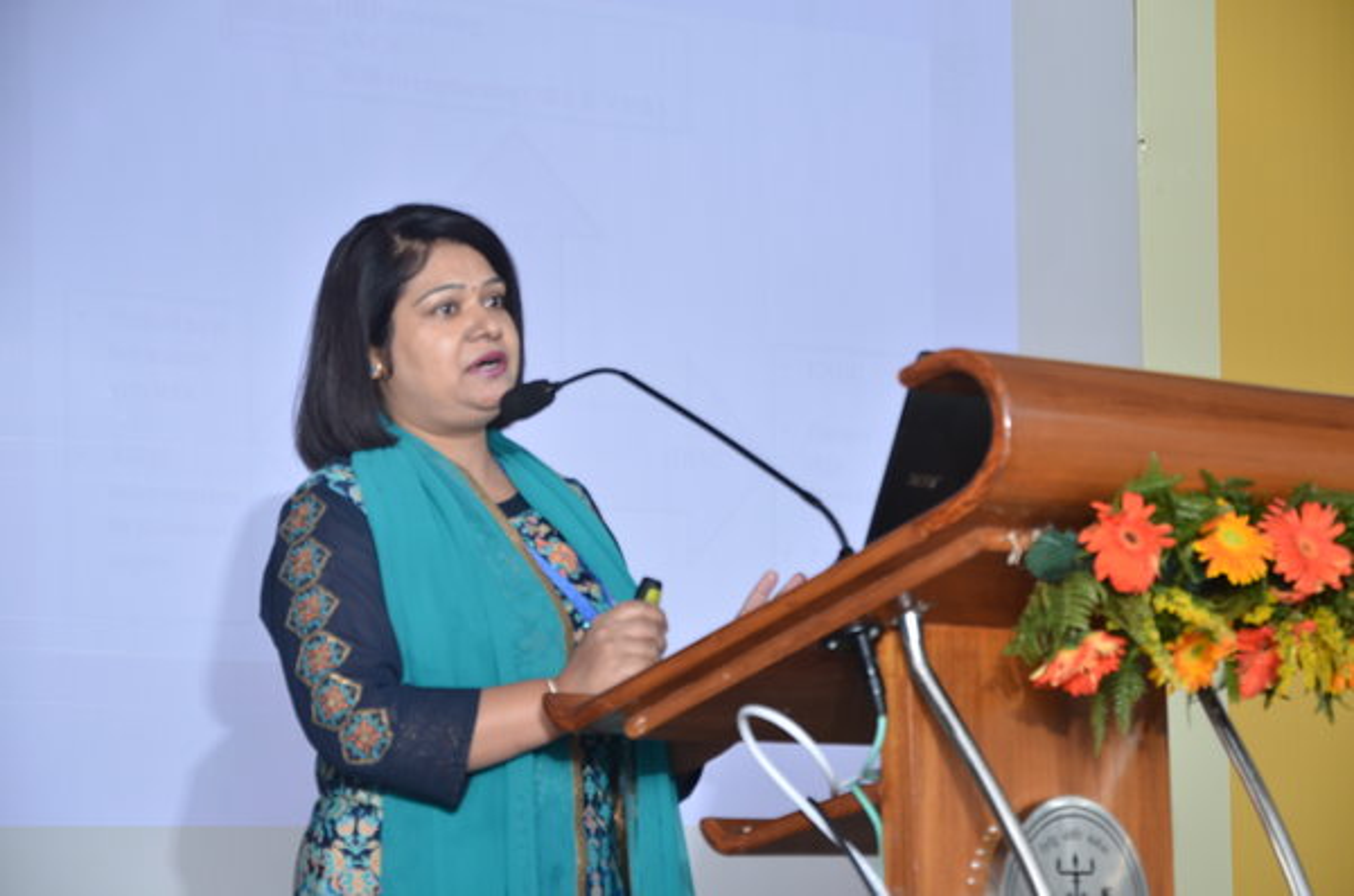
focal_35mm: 120
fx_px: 4503
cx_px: 677
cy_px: 448
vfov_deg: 11.4
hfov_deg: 17.1
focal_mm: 80
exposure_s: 1/125
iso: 250
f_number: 5.6
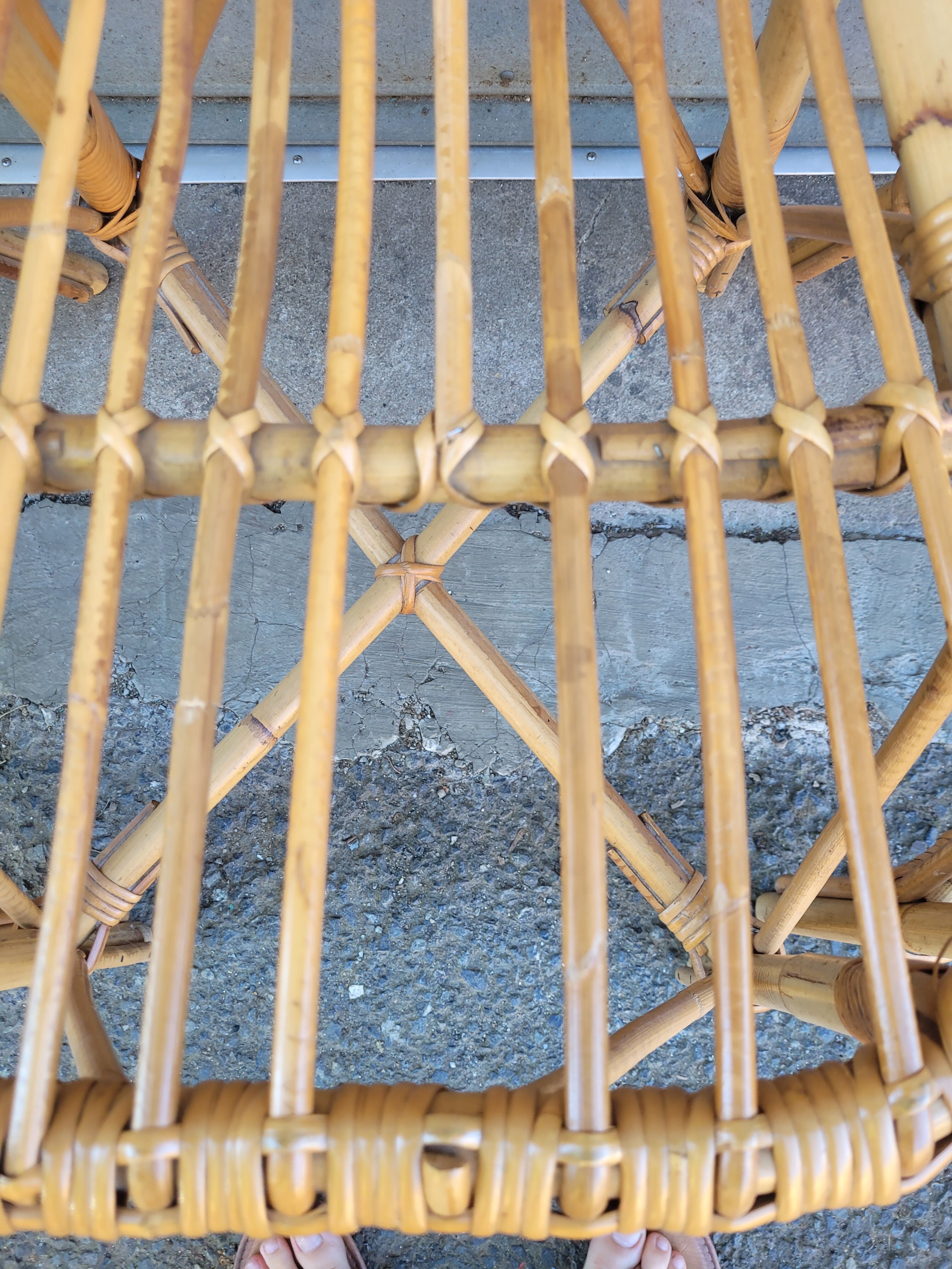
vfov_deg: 67.3
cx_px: 476
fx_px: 953
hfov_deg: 53.1
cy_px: 634
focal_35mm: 26
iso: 100
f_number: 1.8
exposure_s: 1/100
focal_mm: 5.4
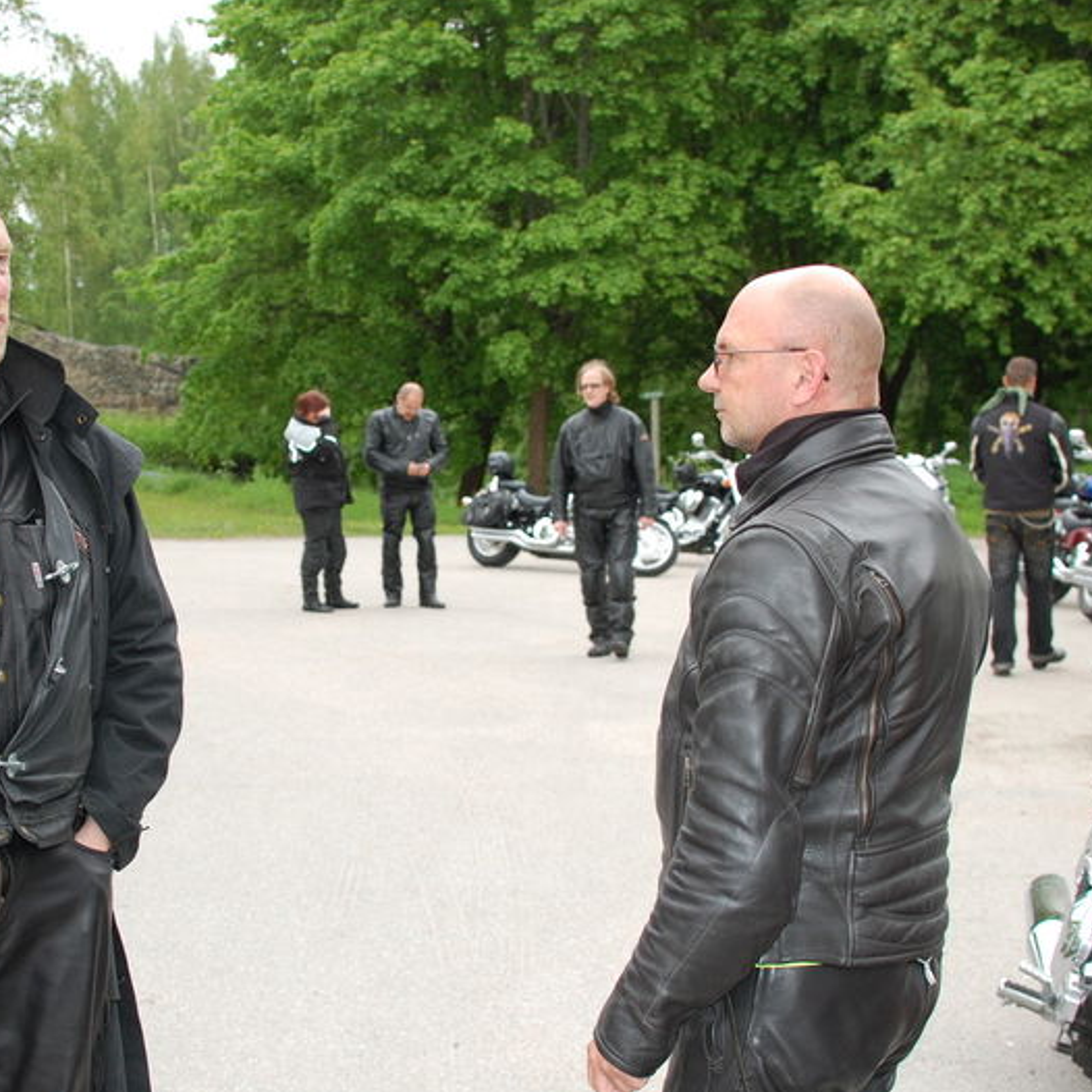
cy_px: 545
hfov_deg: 25.3
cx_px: 339
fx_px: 2414
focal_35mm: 68
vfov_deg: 25.5
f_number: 4.5
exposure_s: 1/500
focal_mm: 35
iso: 400
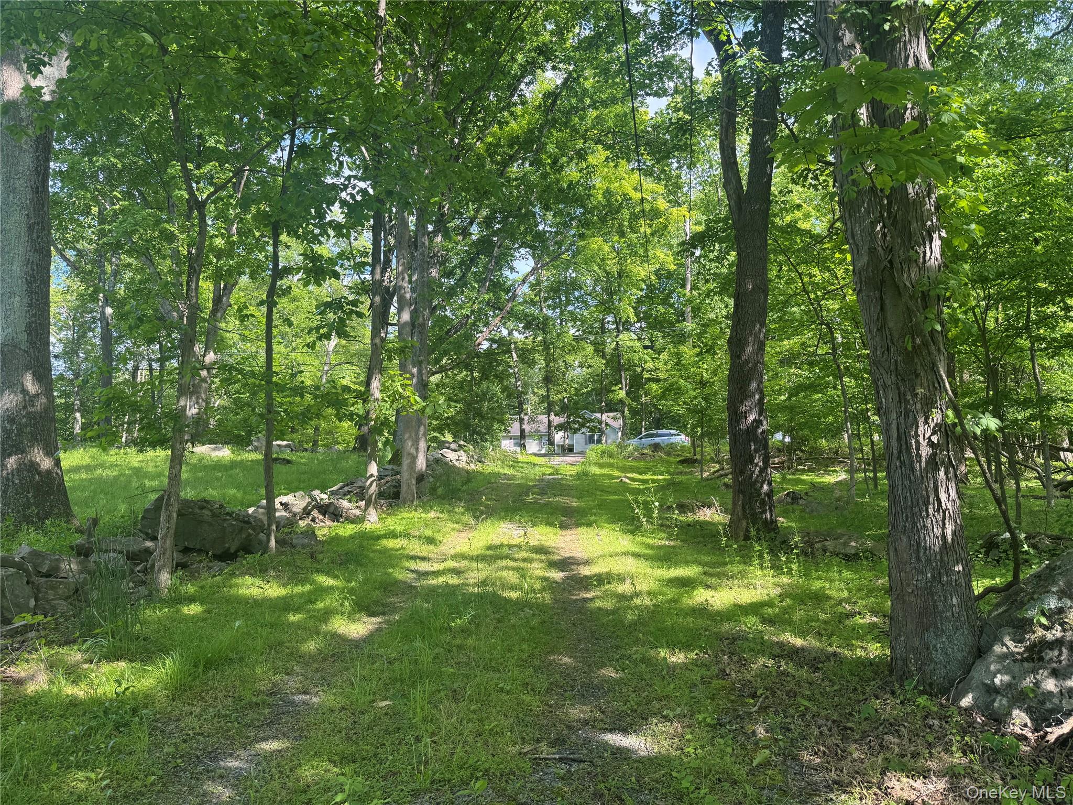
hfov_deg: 71.6
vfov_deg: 56.8
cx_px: 536
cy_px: 402
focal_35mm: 24
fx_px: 744
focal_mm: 6.76
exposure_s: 1/522
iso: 80
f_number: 1.78
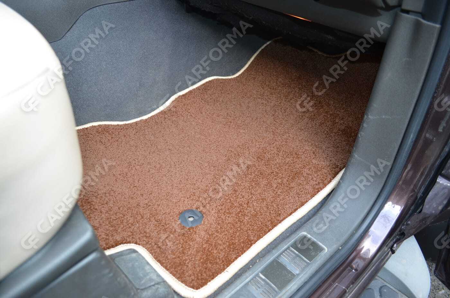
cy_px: 149
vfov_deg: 47.7
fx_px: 337
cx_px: 225
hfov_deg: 67.5
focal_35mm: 27
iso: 400
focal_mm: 18
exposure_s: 1/90
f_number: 3.5
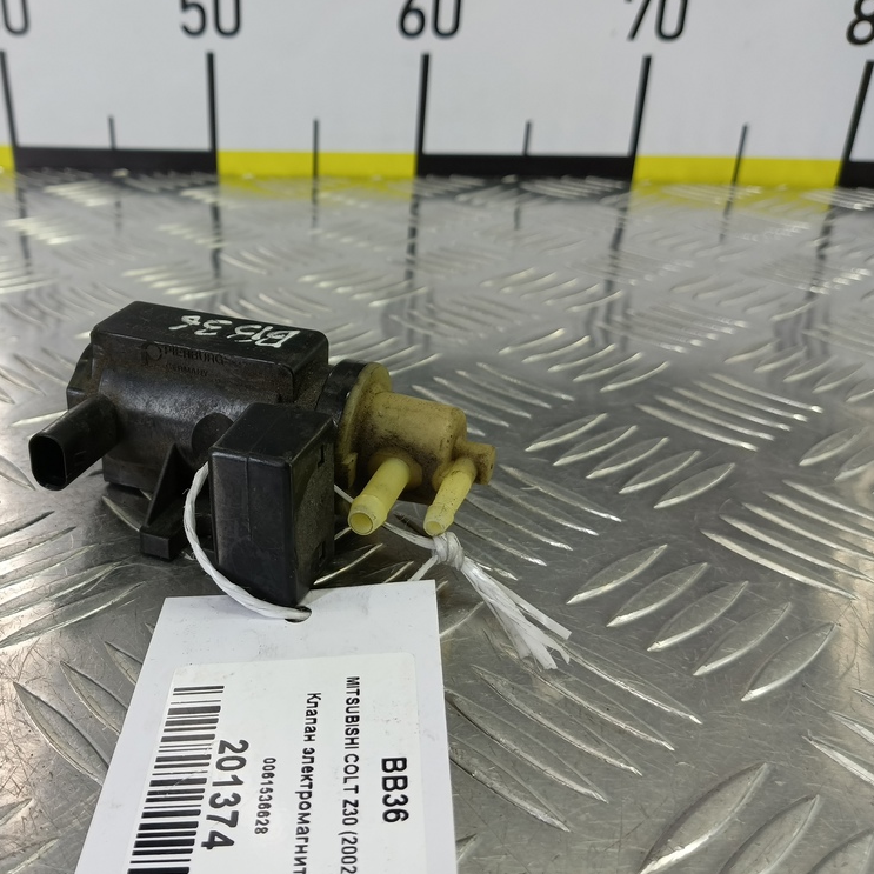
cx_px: 275
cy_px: 428
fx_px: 800
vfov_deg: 57.3
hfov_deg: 55.8
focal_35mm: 28
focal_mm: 4.11
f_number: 1.6
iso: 101
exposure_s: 1/50
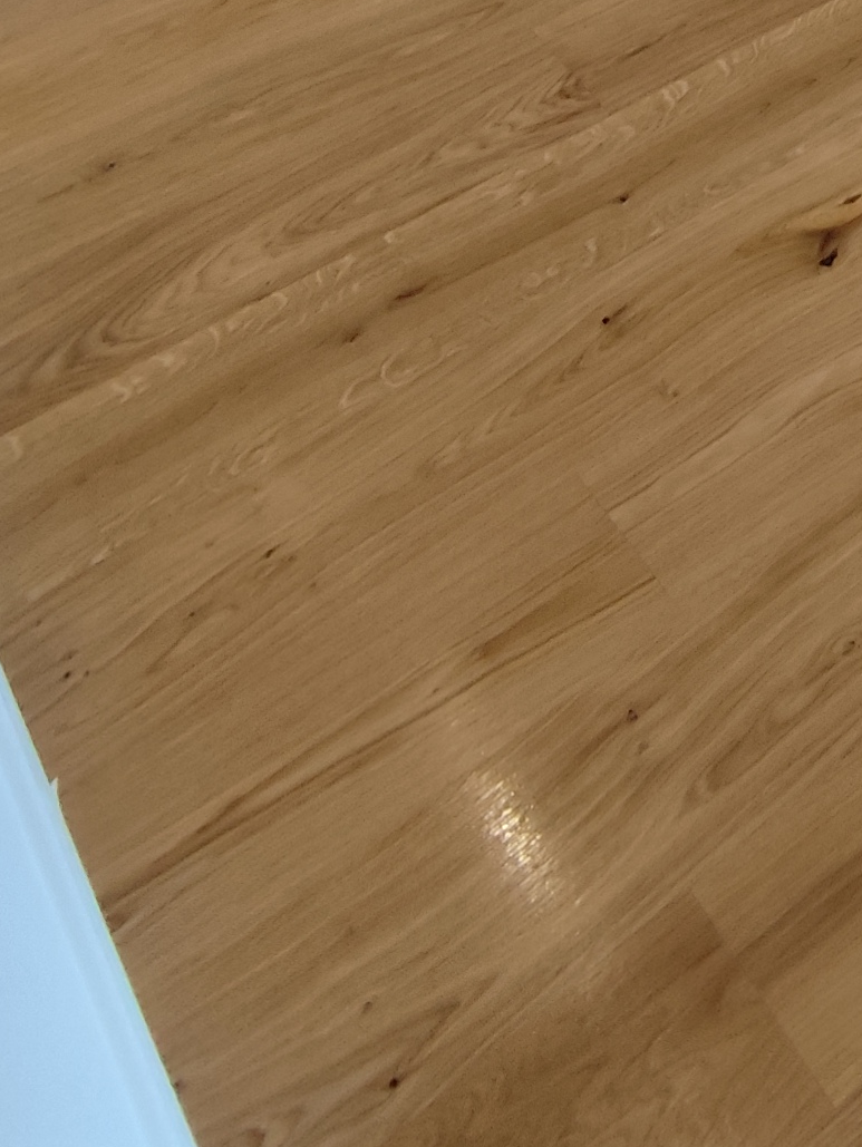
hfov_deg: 25.9
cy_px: -104
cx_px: 1008
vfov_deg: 33.0
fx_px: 1692
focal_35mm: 51
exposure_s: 1/50
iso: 64
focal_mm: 1.65
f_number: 2.2
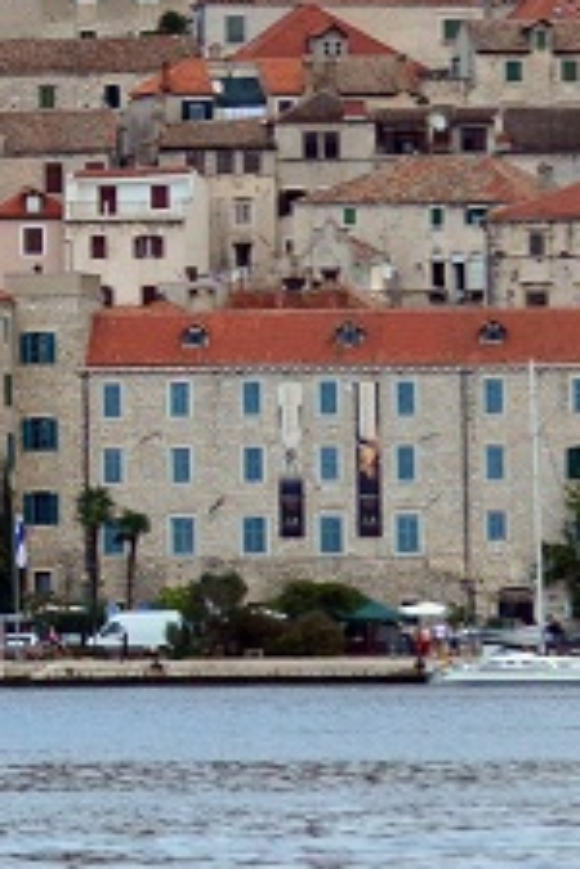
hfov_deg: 2.0
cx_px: -711
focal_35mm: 696
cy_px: -201
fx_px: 16819
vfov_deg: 3.0
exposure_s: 1/4000
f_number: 4.8
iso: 640
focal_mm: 116
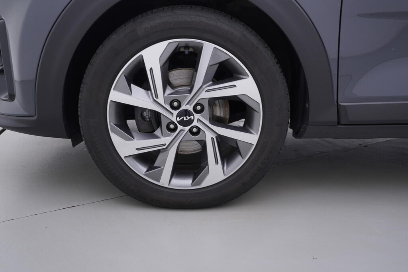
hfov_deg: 53.1
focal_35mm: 36
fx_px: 408
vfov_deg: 36.9
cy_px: 136
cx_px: 204
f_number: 3.5
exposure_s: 1/60
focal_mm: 24
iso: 125
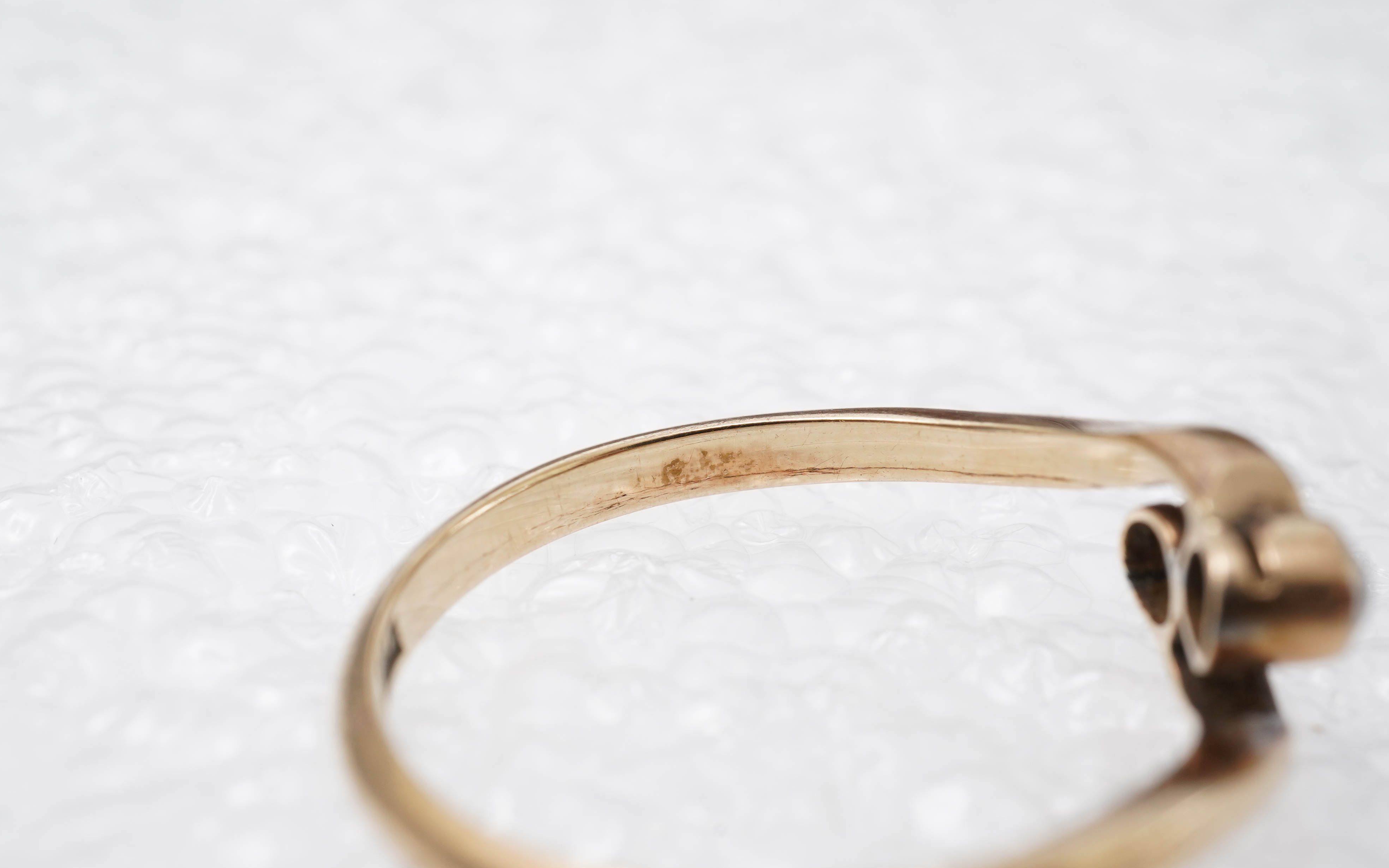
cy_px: 462
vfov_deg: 28.0
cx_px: 696
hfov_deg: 43.5
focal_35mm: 46
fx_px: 1741
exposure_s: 1/125
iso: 500
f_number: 20
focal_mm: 30
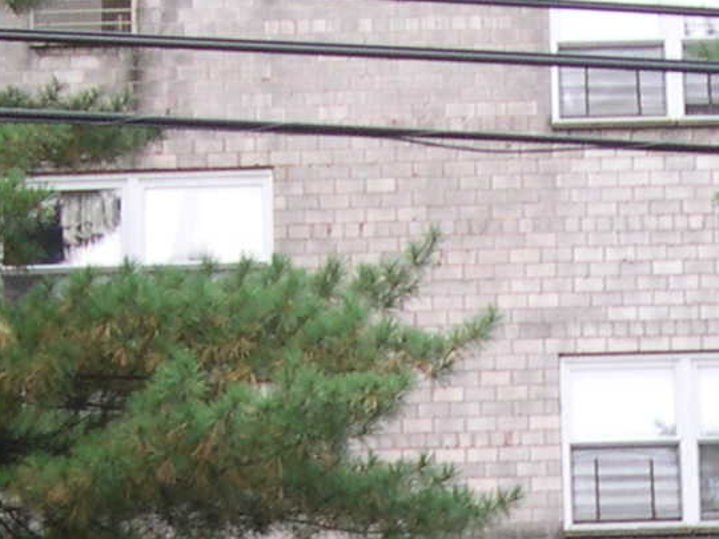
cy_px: 833
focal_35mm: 160
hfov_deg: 12.2
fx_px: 3323
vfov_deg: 9.0
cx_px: 666
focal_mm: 8
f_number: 2.8
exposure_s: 1/127
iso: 100
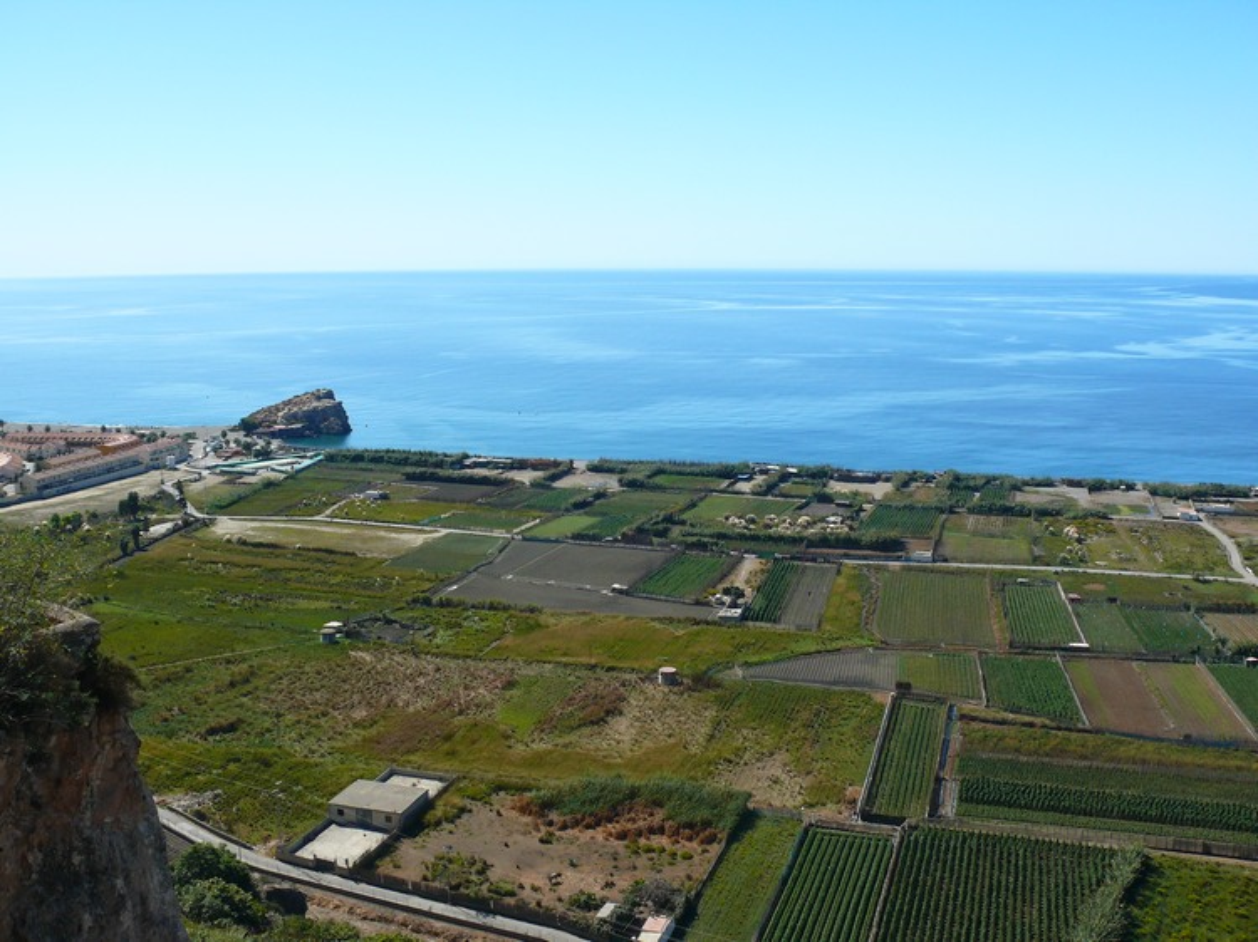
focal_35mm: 35
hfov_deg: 52.6
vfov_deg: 40.7
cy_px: 471
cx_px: 629
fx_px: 1272
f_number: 5.6
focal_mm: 7.4
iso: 100
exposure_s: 1/200
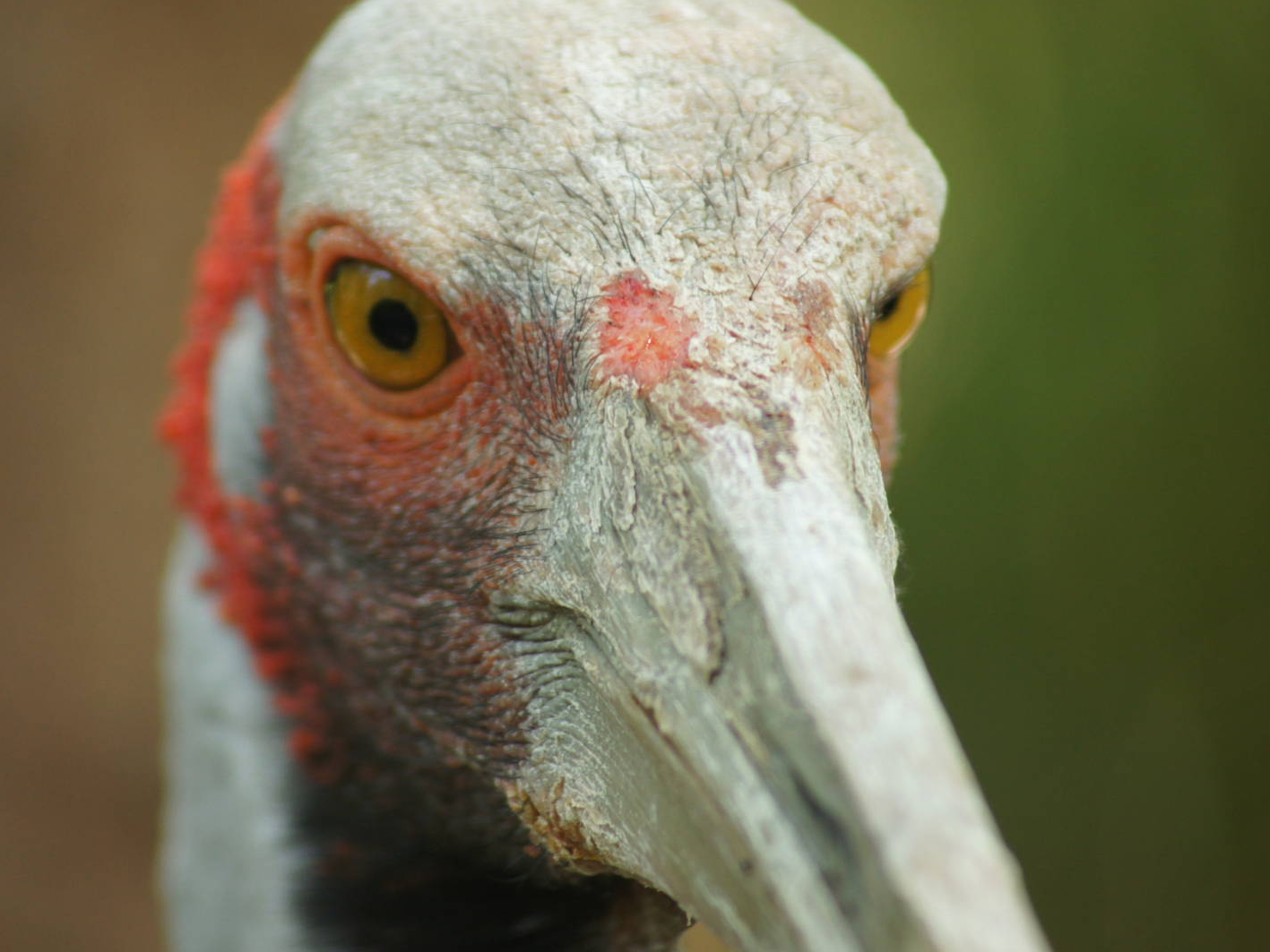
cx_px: 587
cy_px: 476
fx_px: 14933
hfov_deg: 4.9
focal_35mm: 407
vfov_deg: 3.7
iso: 400
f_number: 5.6
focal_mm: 250
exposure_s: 1/60
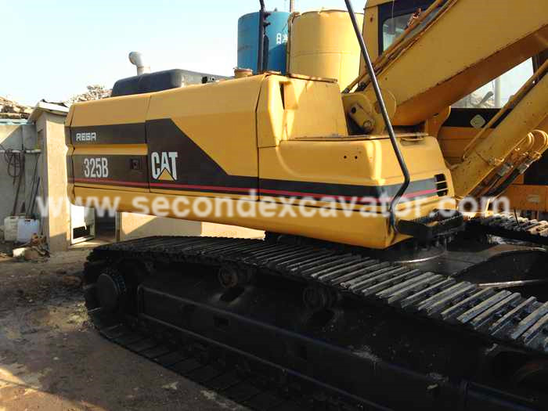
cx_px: 274
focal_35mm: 33
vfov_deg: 42.9
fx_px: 522
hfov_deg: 55.4
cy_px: 206
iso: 50
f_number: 2.4
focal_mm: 4.12
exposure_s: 1/565
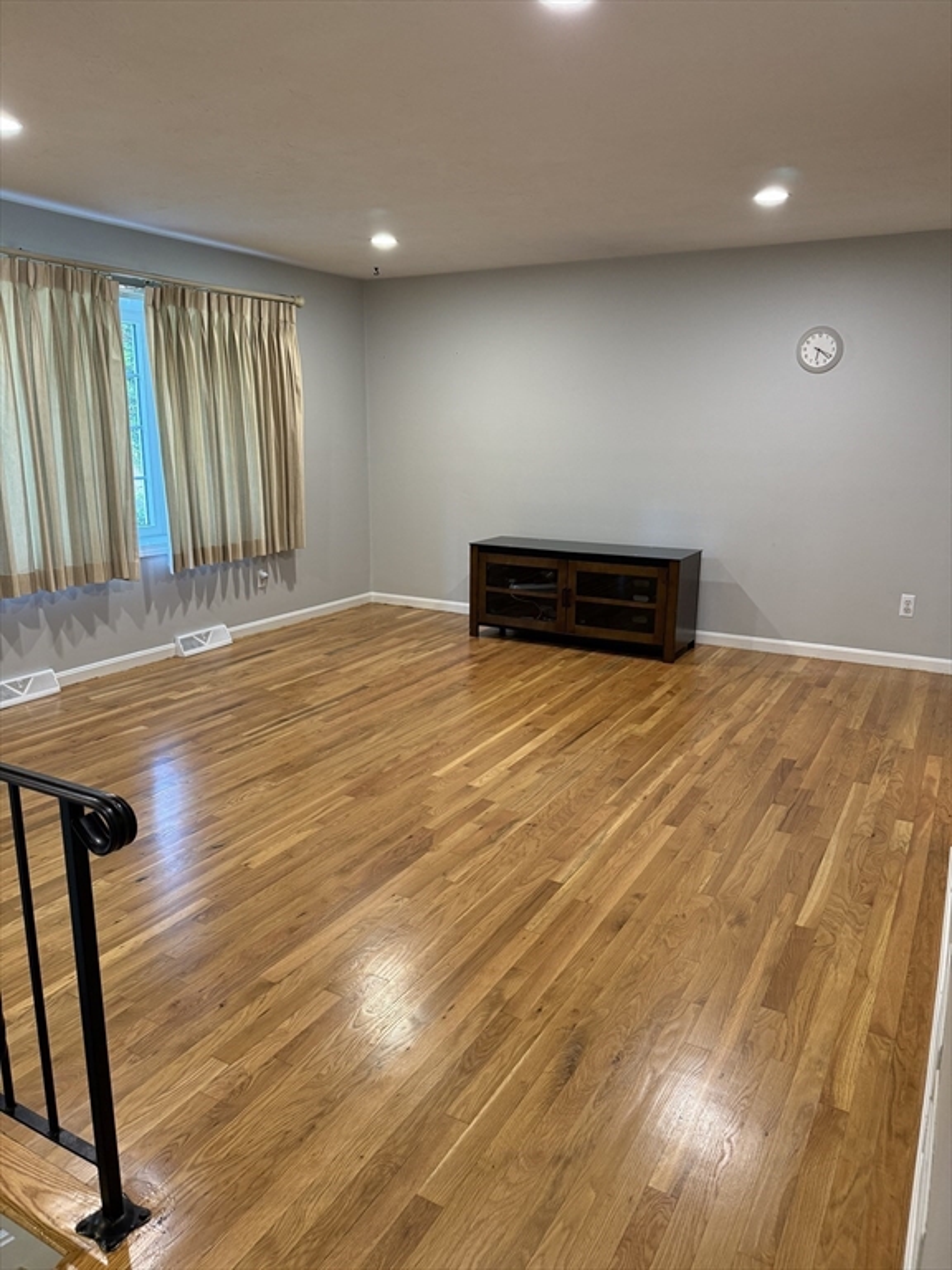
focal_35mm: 24
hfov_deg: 56.8
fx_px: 880
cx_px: 476
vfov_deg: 71.6
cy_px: 635
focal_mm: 6.76
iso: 250
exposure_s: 1/42
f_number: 1.78
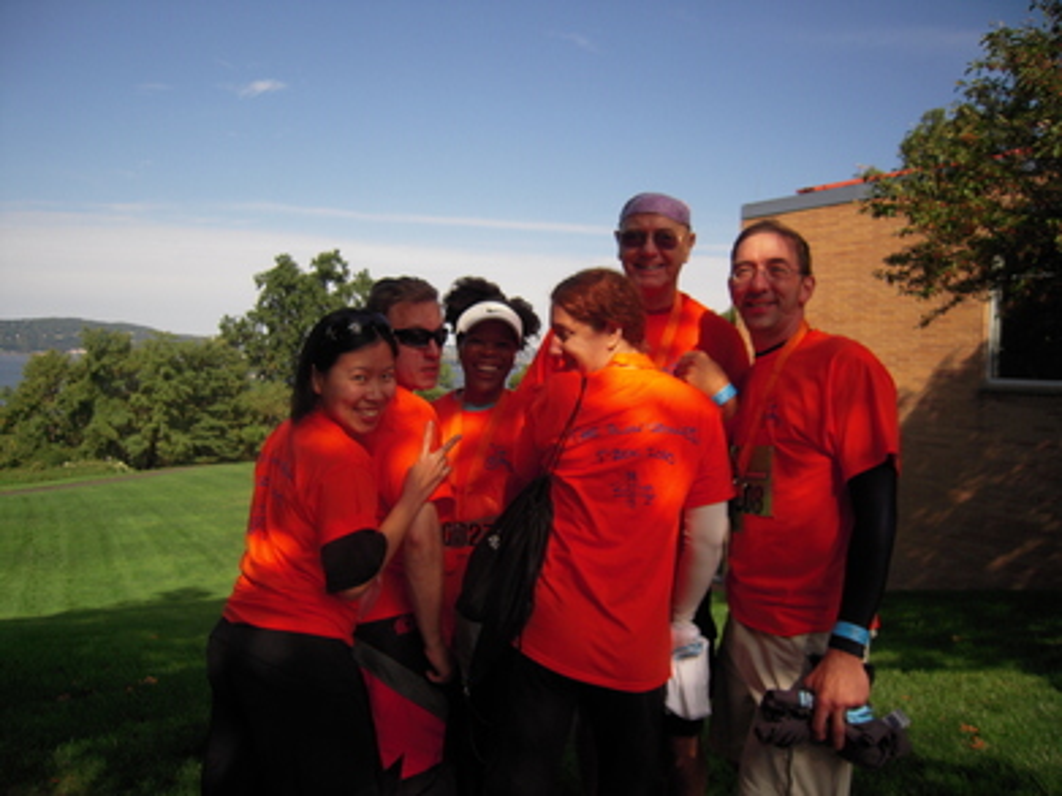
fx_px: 859
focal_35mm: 28
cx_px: 531
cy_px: 398
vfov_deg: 49.7
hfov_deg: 63.5
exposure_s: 1/400
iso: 100
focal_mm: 5
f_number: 5.4
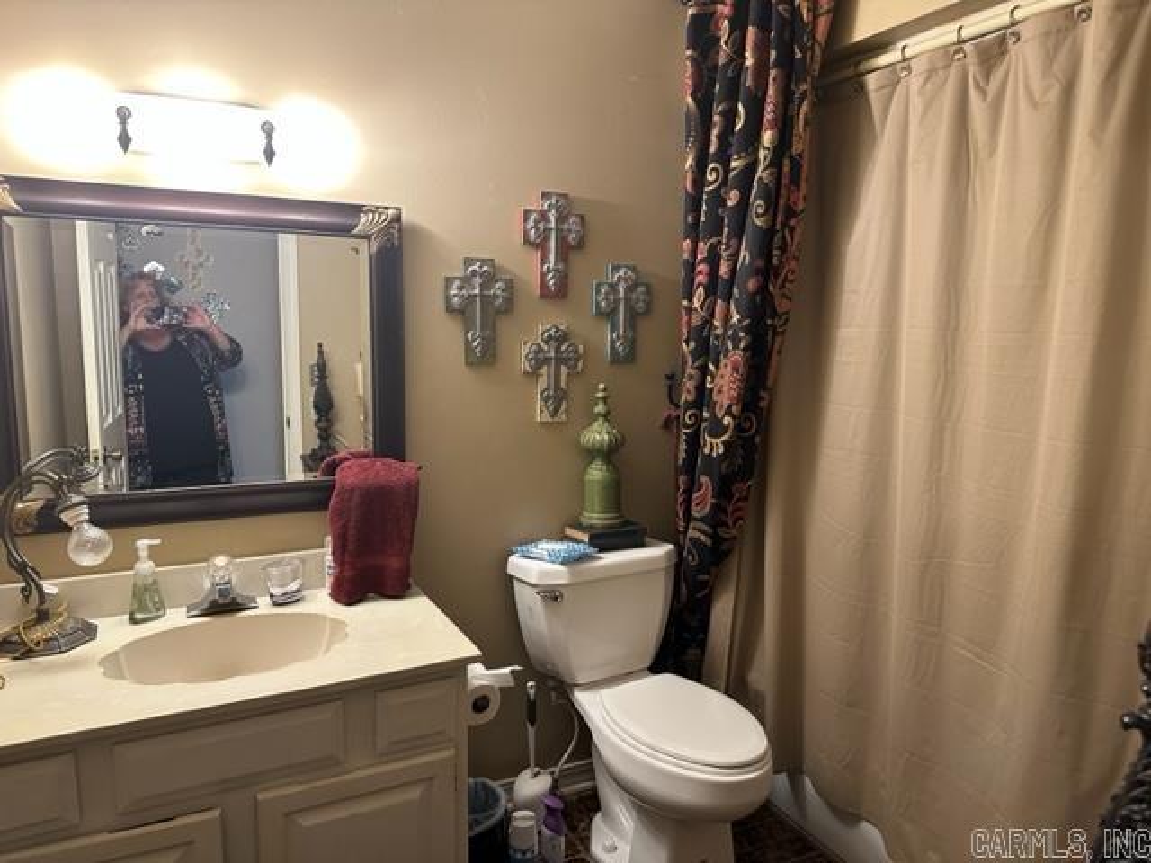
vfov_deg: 56.8
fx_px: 798
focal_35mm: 24
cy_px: 432
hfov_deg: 71.6
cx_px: 576
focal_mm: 6.86
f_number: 1.78
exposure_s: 1/60
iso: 320
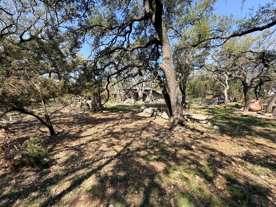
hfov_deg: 102.1
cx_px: 138
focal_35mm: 14
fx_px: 112
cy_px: 104
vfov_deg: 85.7
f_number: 2.2
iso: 40
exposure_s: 1/502
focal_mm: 2.22
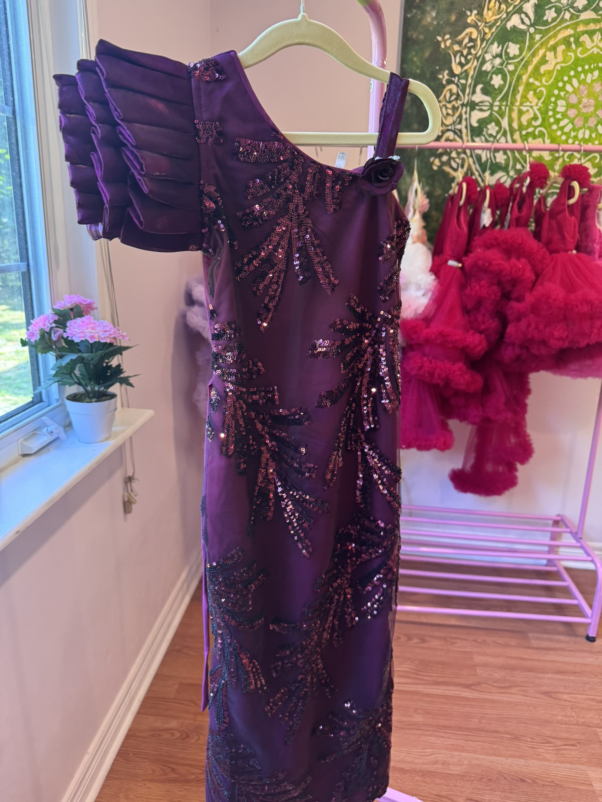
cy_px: 401
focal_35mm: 24
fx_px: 557
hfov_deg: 56.8
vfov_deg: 71.6
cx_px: 301
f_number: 1.78
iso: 250
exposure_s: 1/60
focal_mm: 6.76
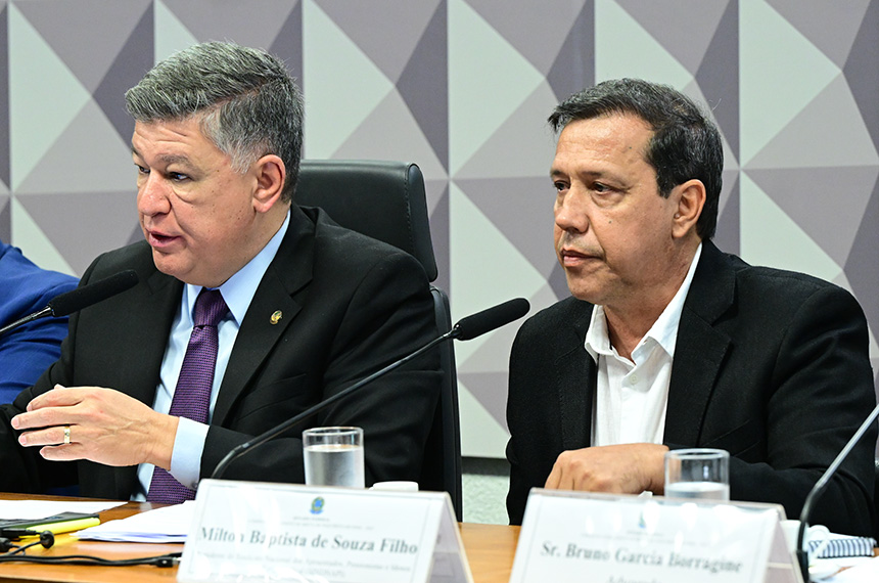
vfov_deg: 8.9
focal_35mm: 153
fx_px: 3729
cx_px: 440
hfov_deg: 13.4
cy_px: 292
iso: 4000
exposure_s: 1/160
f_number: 4.5
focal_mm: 102
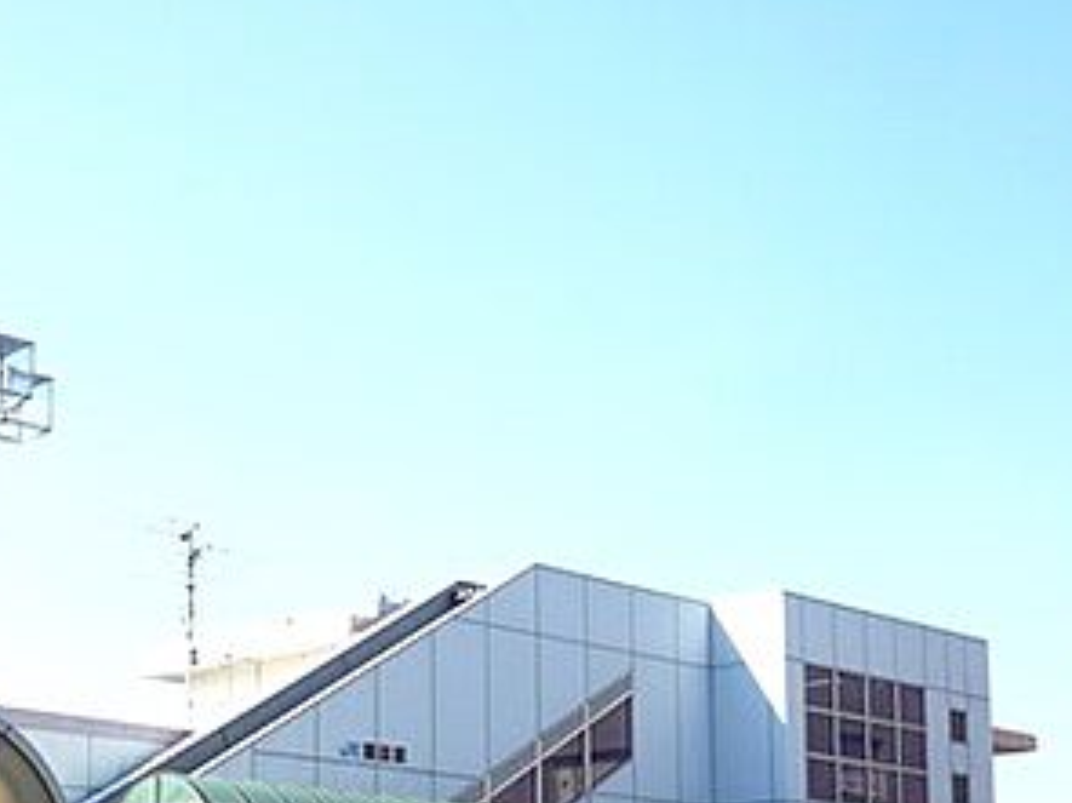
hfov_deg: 30.9
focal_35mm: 61
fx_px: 1888
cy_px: 754
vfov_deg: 23.3
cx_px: 207
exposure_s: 1/500
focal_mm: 4.4
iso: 100
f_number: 2.8
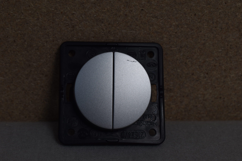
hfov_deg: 24.6
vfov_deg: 16.6
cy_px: 80
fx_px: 555
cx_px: 121
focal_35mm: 82
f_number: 8
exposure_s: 1/60
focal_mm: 55
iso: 100
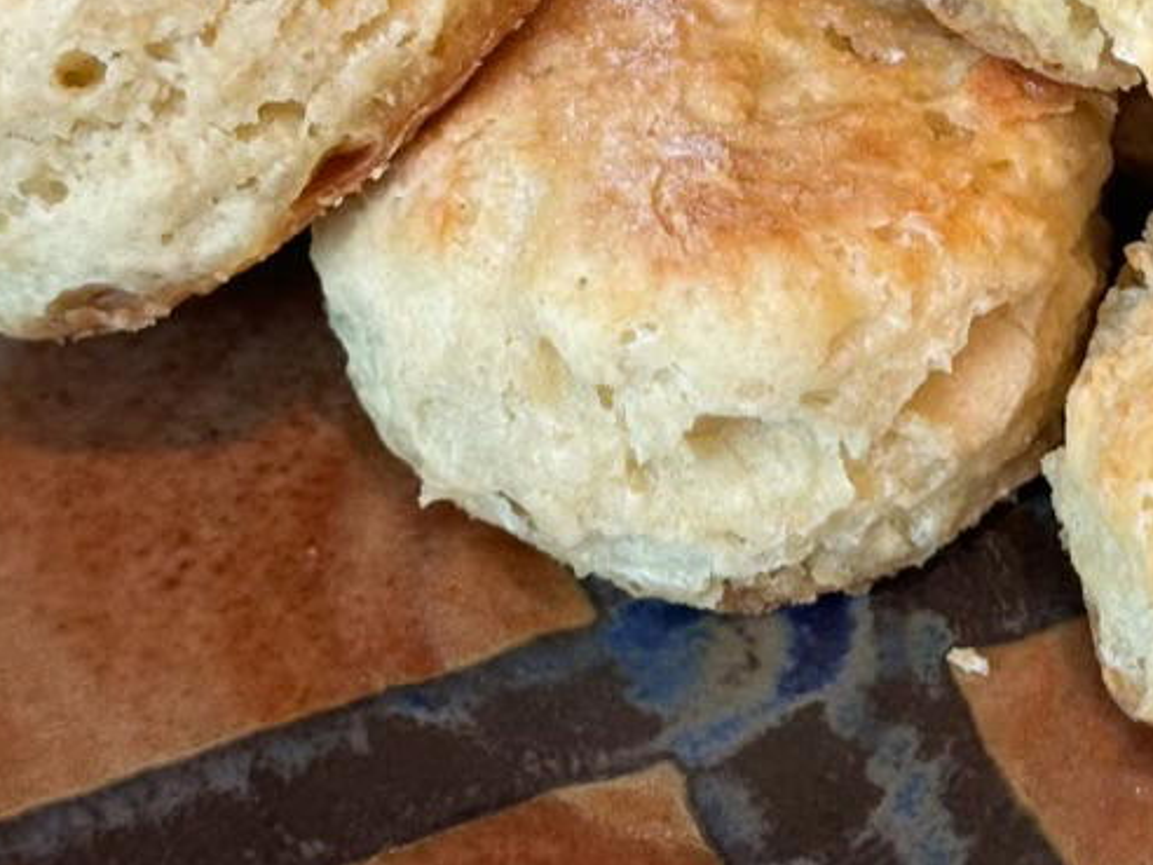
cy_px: 188
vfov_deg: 18.7
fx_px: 2598
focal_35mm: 78
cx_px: 687
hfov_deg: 25.0
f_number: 1.78
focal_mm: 6.86
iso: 250
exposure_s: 1/60
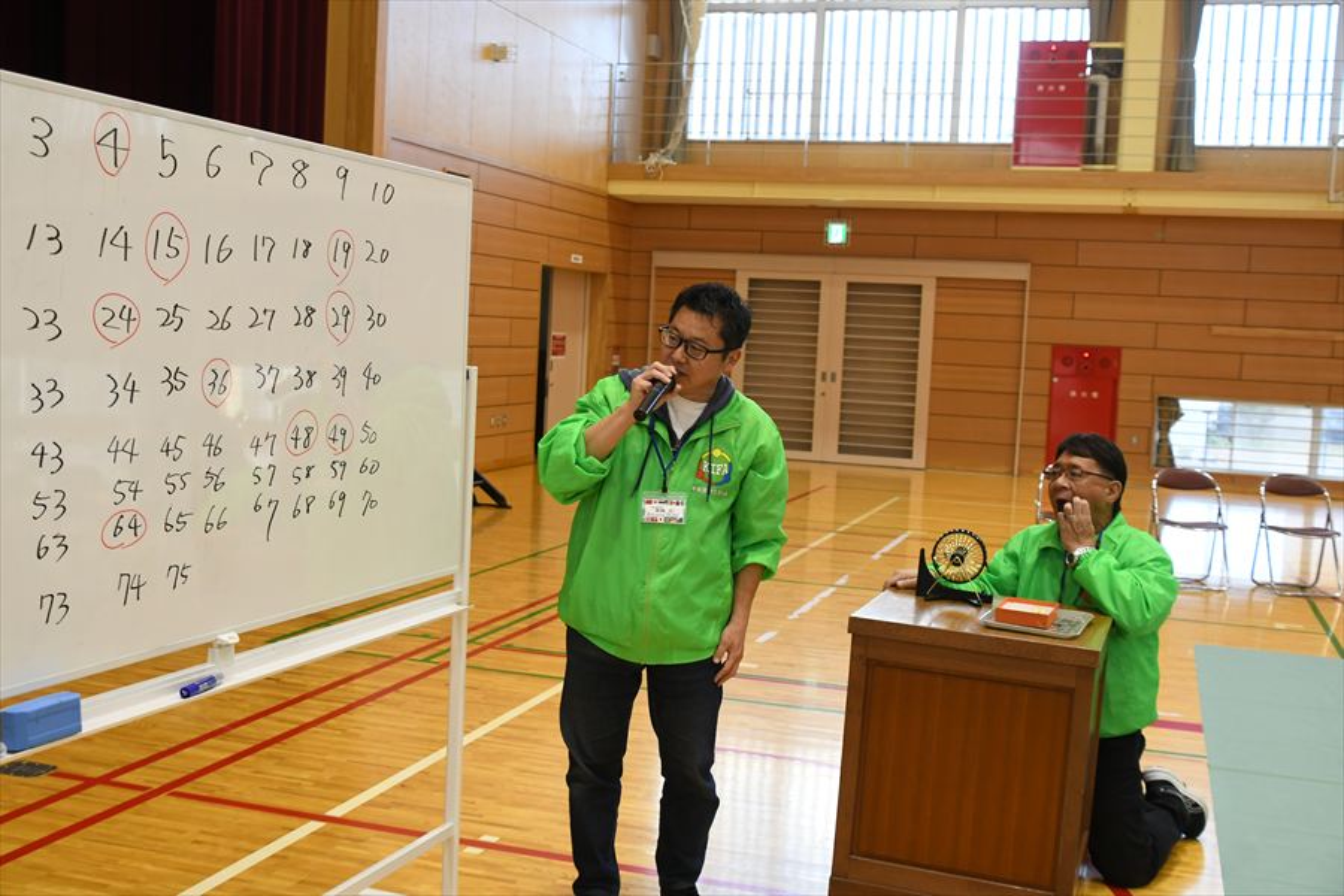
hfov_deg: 49.6
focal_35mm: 39
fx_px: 1456
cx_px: 672
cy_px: 448
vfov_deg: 34.2
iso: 1000
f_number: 5
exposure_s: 1/160
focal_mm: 26
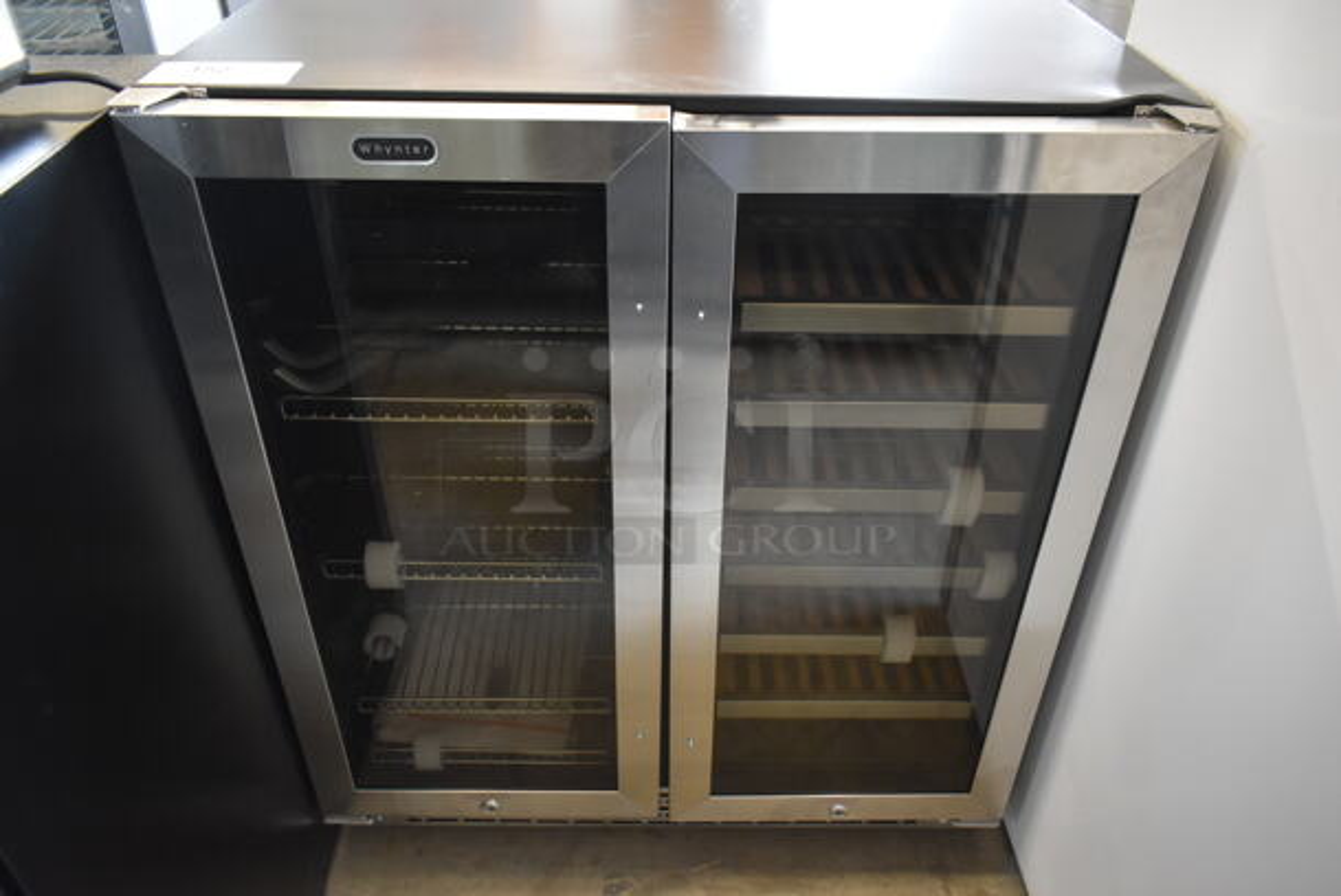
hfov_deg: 67.3
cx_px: 670
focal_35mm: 27
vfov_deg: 48.0
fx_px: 1007
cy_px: 448
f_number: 4
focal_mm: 18
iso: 1600
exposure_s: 1/60
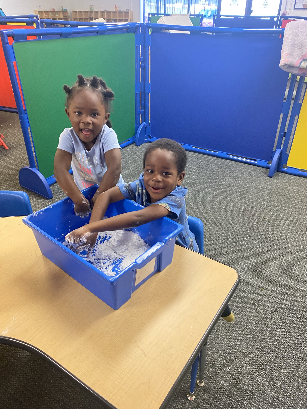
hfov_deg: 53.1
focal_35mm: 26
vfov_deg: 67.3
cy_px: 204
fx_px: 307
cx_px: 154
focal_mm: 4.25
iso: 250
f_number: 1.8
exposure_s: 1/60
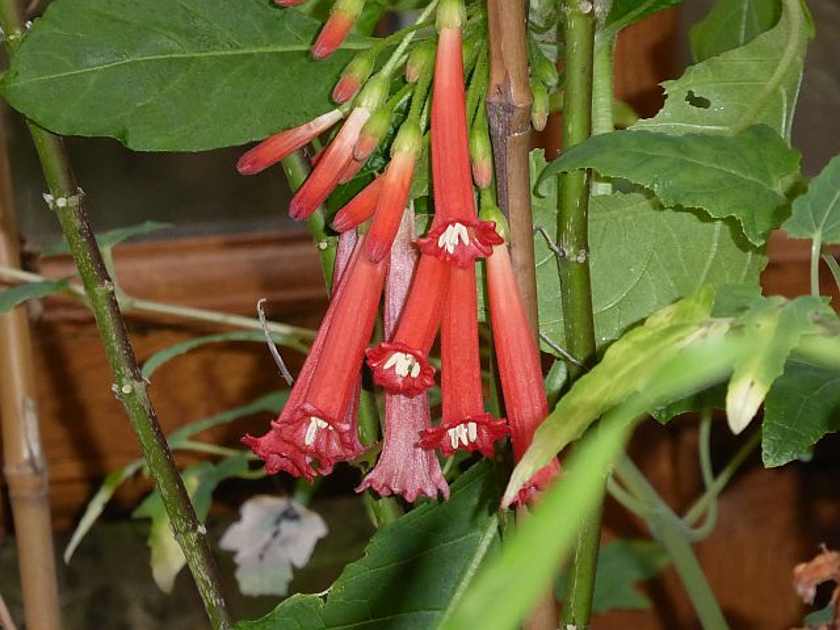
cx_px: 420
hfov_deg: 7.0
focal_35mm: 282
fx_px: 6843
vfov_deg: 5.3
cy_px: 315
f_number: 5.7
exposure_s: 1/80
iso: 800
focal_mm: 50.5
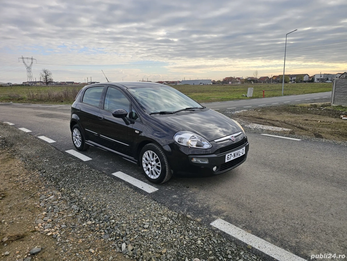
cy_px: 130
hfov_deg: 73.9
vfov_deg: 58.9
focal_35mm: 23
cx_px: 174
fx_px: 231
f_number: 1.7
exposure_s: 1/363
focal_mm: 6.3
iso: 10
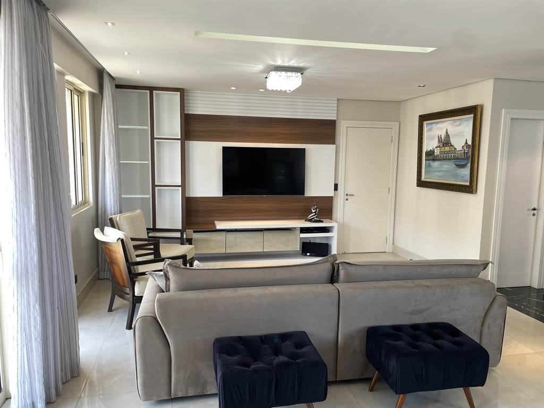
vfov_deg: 53.1
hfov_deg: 67.3
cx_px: 272
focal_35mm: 26
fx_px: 409
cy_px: 204
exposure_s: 1/120
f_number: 1.6
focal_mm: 4.2
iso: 50
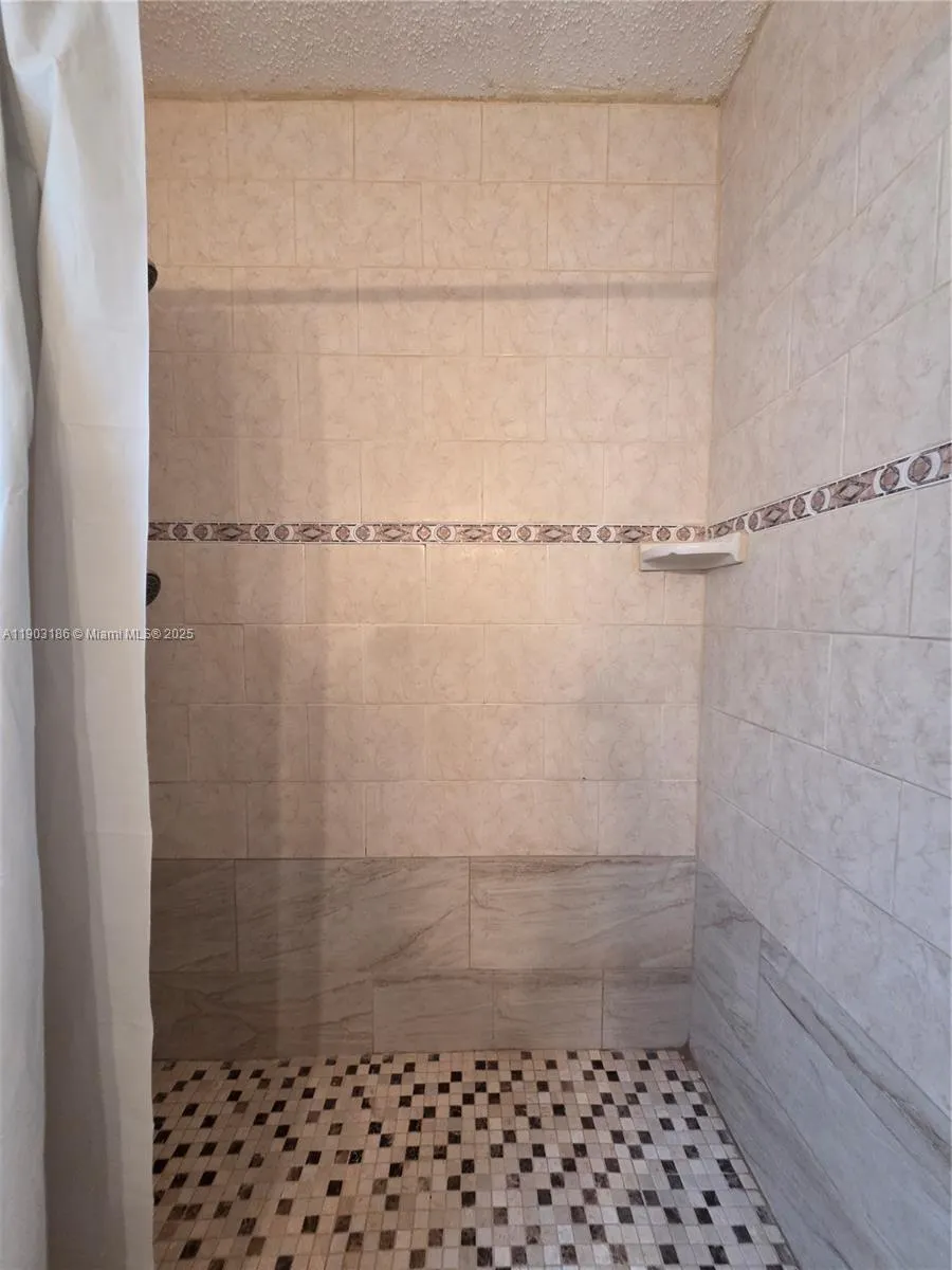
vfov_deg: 106.2
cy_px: 635
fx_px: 477
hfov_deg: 89.9
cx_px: 476
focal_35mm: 13
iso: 500
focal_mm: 2.2
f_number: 2.2
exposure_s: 1/60
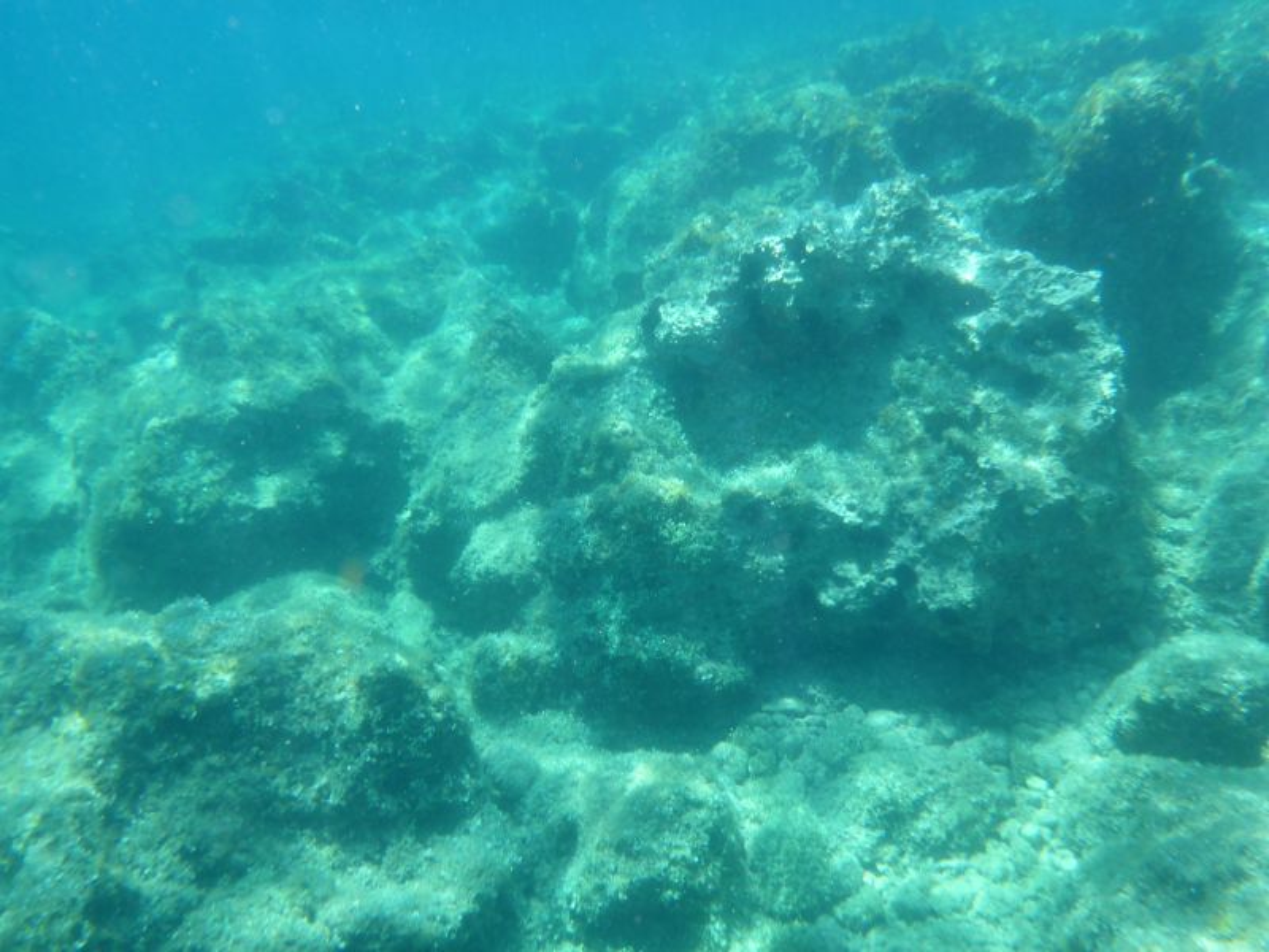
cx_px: 634
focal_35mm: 28
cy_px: 476
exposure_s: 1/200
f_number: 3.3
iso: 100
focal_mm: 4.9
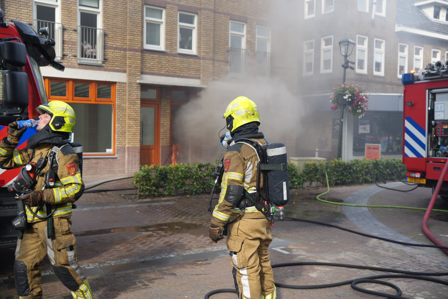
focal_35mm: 35
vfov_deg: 37.9
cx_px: 224
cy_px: 150
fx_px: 436
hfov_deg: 54.4
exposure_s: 1/200
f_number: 4.5
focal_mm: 35
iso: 100
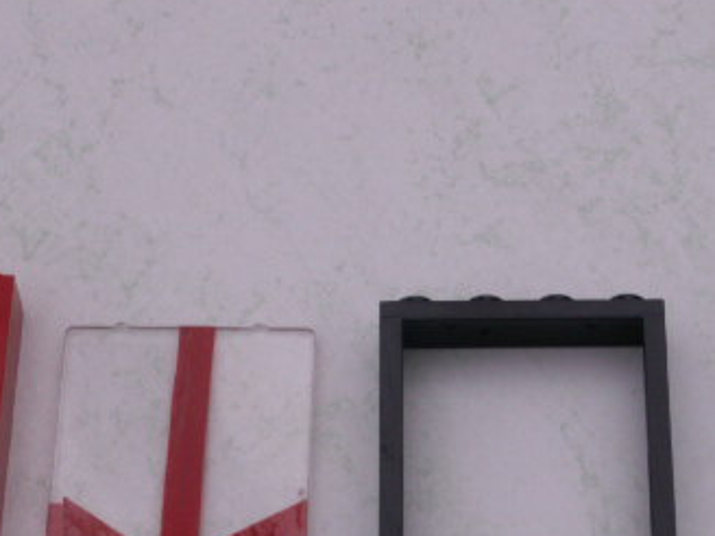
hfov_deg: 16.3
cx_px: 351
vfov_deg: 12.2
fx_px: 2499
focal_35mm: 121
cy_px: 458
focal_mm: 10.28
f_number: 5.6
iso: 50
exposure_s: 1/100
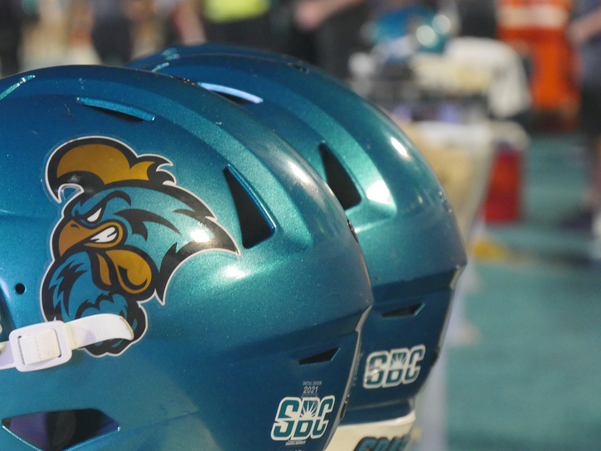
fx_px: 2934
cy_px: 189
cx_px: 249
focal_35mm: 169
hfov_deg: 11.7
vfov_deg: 8.8
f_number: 5.4
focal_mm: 69
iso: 3200
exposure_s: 1/100
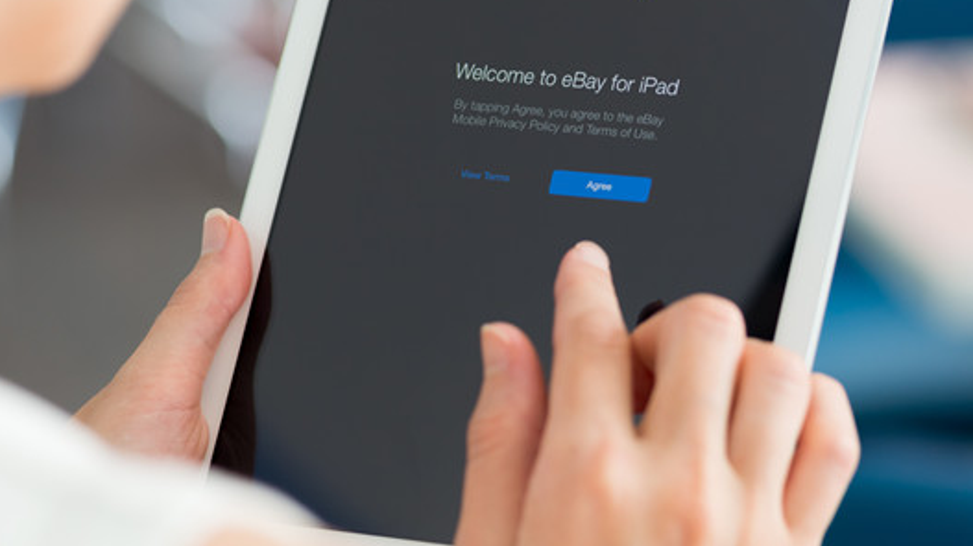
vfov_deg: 7.3
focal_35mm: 167
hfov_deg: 12.9
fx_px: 4307
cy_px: 184
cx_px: 495
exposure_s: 1/100
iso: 500
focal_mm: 105
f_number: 4
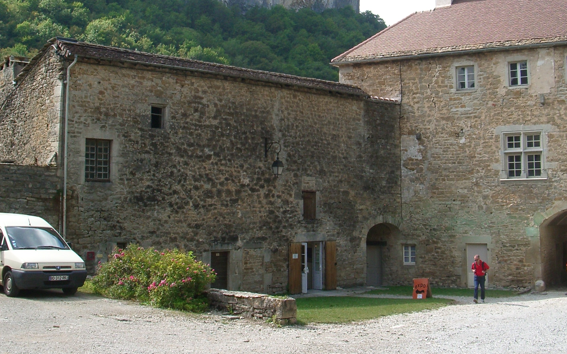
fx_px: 773
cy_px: 102
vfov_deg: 25.6
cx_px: 284
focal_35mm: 50
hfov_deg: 40.3
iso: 80
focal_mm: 5.8
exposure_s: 1/200
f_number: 4.3
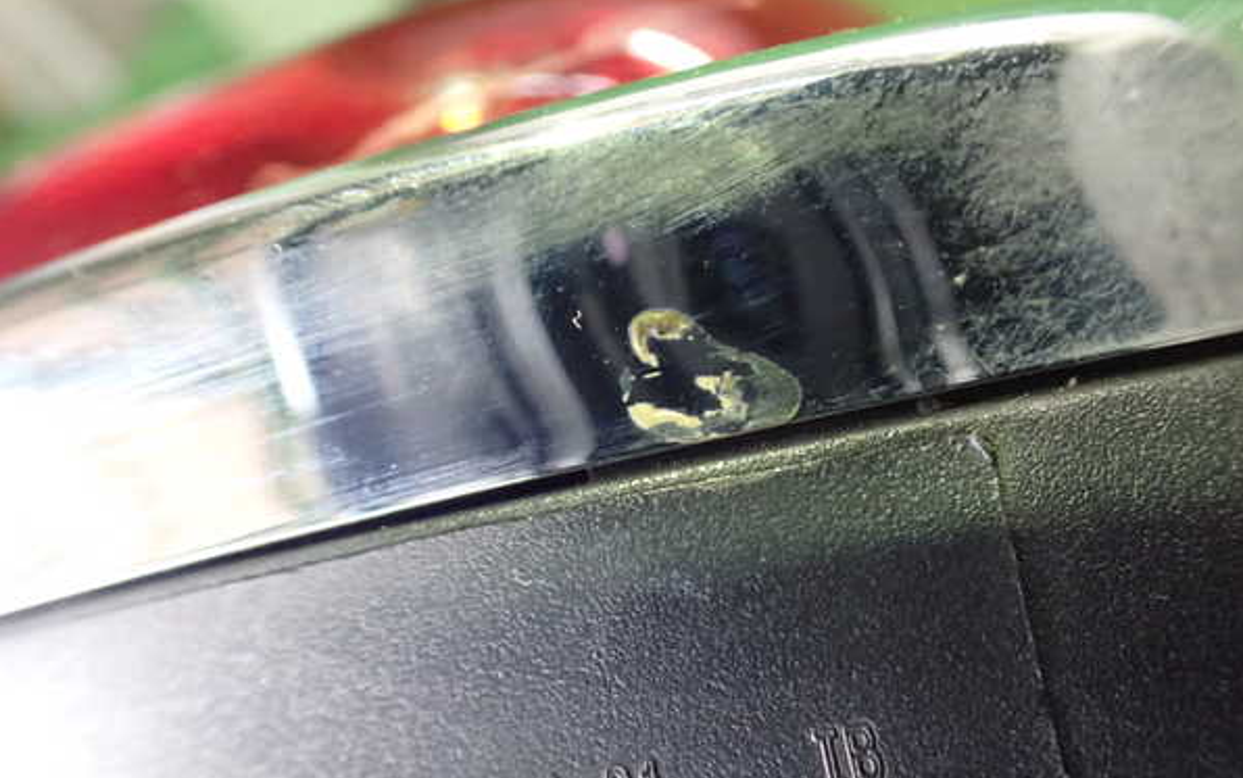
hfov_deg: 59.6
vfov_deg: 39.5
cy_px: 396
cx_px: 624
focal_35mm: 32
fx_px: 1084
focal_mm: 5.4
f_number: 2.3
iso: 1250
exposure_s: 1/30
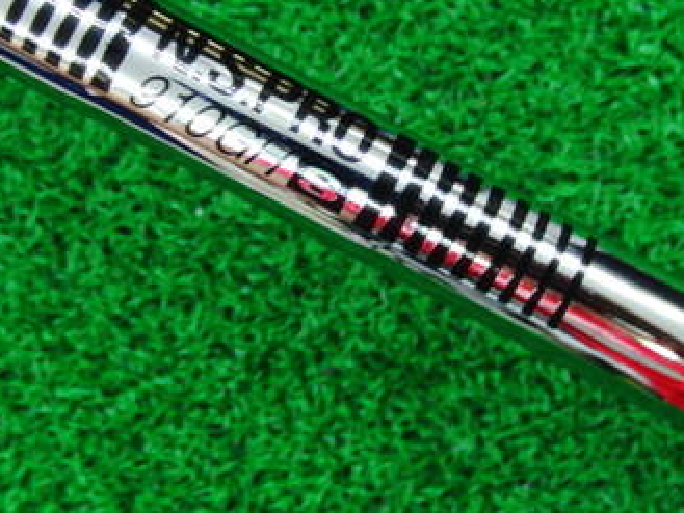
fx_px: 1423
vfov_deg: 20.4
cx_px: 368
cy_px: 185
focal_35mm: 72
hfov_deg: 27.0
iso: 400
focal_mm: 6.42
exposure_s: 1/30
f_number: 3.6
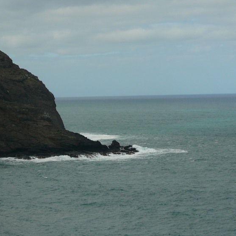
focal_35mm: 125
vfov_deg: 14.0
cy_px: 117
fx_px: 964
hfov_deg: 13.9
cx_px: 149
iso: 100
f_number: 5.6
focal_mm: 22.1
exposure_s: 1/250
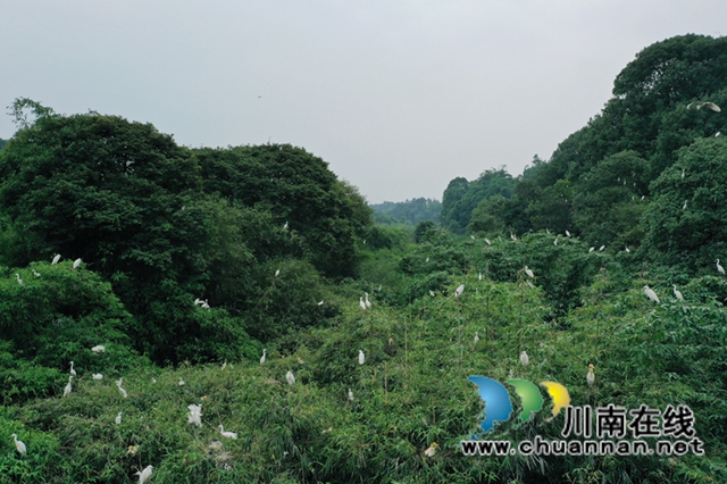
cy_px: 242
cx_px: 364
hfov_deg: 65.5
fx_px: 565
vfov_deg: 46.4
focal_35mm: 28
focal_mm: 10.26
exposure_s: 1/800
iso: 100
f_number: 6.3
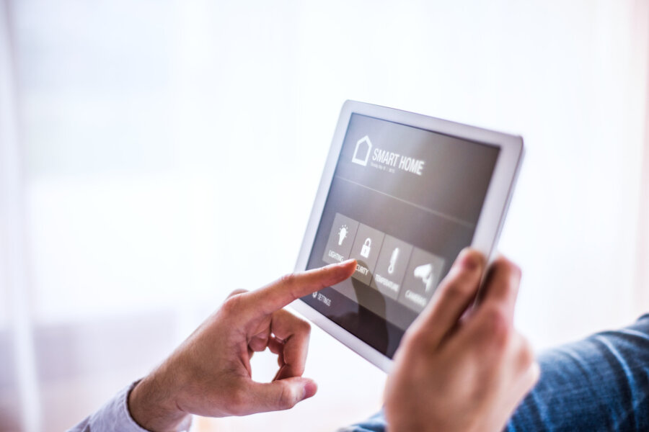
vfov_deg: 27.0
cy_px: 216
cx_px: 324
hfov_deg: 39.6
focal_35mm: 50
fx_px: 901
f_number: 2
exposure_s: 1/160
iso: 400
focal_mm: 50
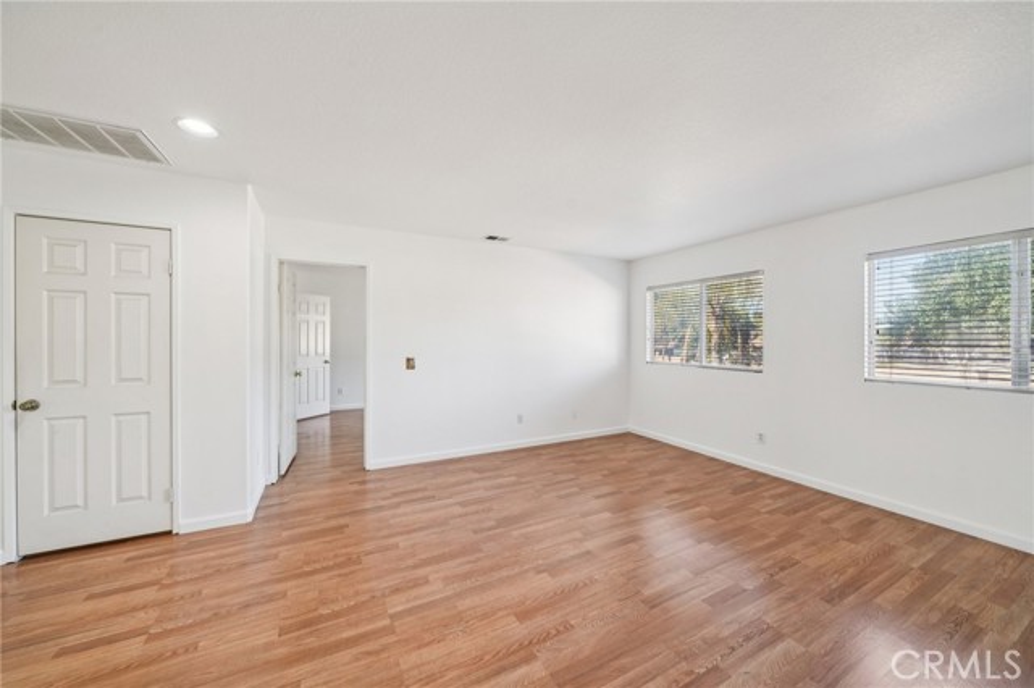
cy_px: 344
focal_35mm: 13
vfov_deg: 85.4
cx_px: 517
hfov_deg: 108.4
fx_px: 373
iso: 400
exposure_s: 1/25
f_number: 8
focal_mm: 13
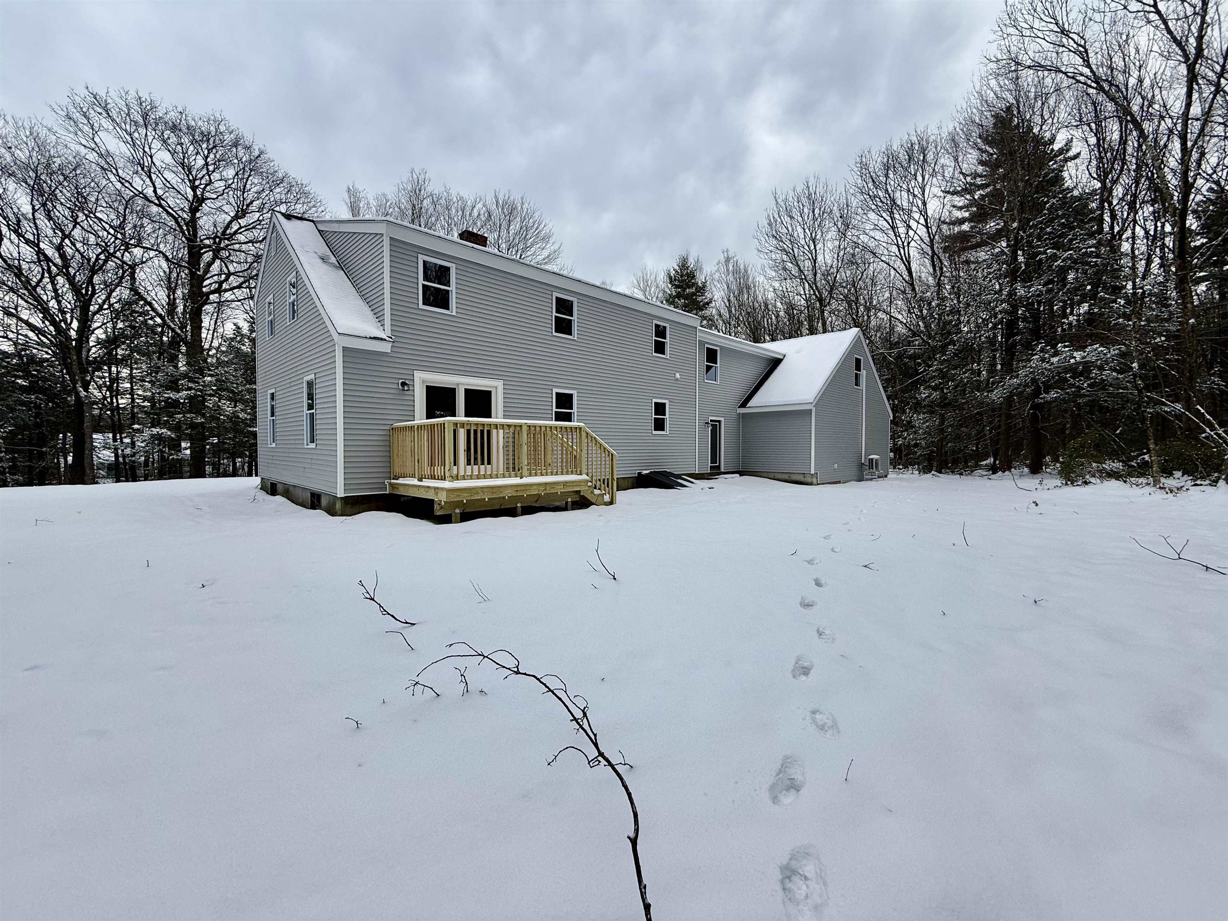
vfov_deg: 85.7
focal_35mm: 14
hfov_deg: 102.1
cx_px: 614
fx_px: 497
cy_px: 460
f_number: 2.2
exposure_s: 1/363
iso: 50
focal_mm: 2.22
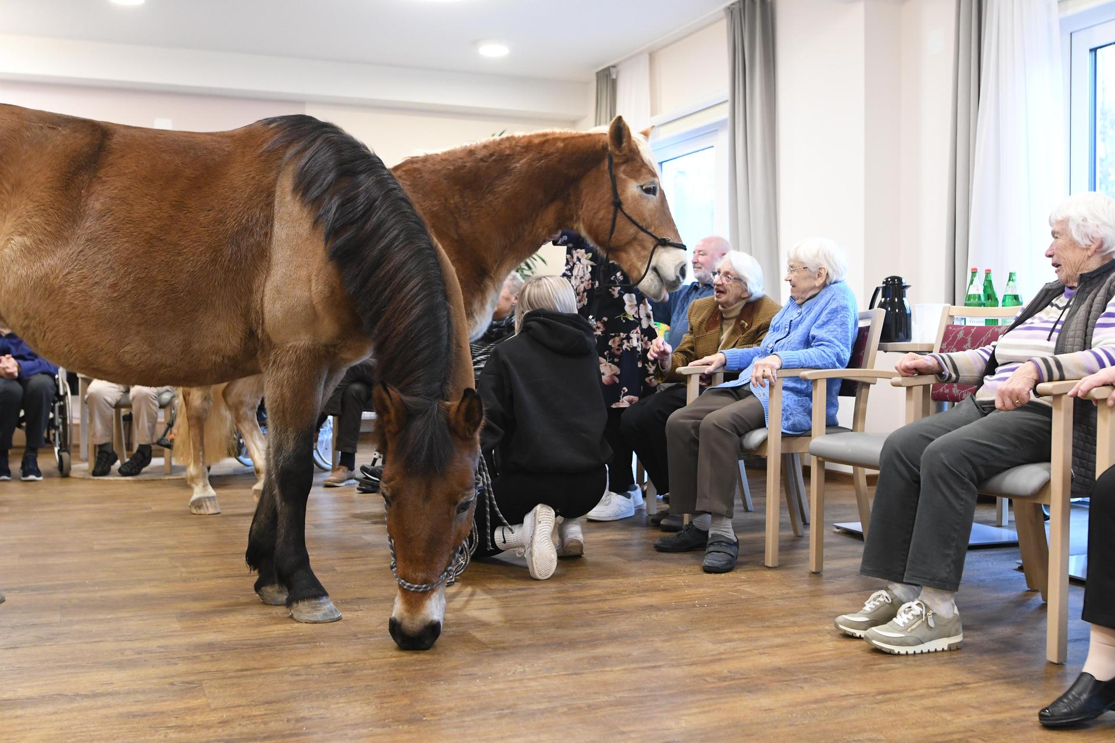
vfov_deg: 36.9
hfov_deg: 53.1
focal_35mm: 36
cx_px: 558
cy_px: 372
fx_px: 1115
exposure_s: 1/100
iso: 2500
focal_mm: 24
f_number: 3.5
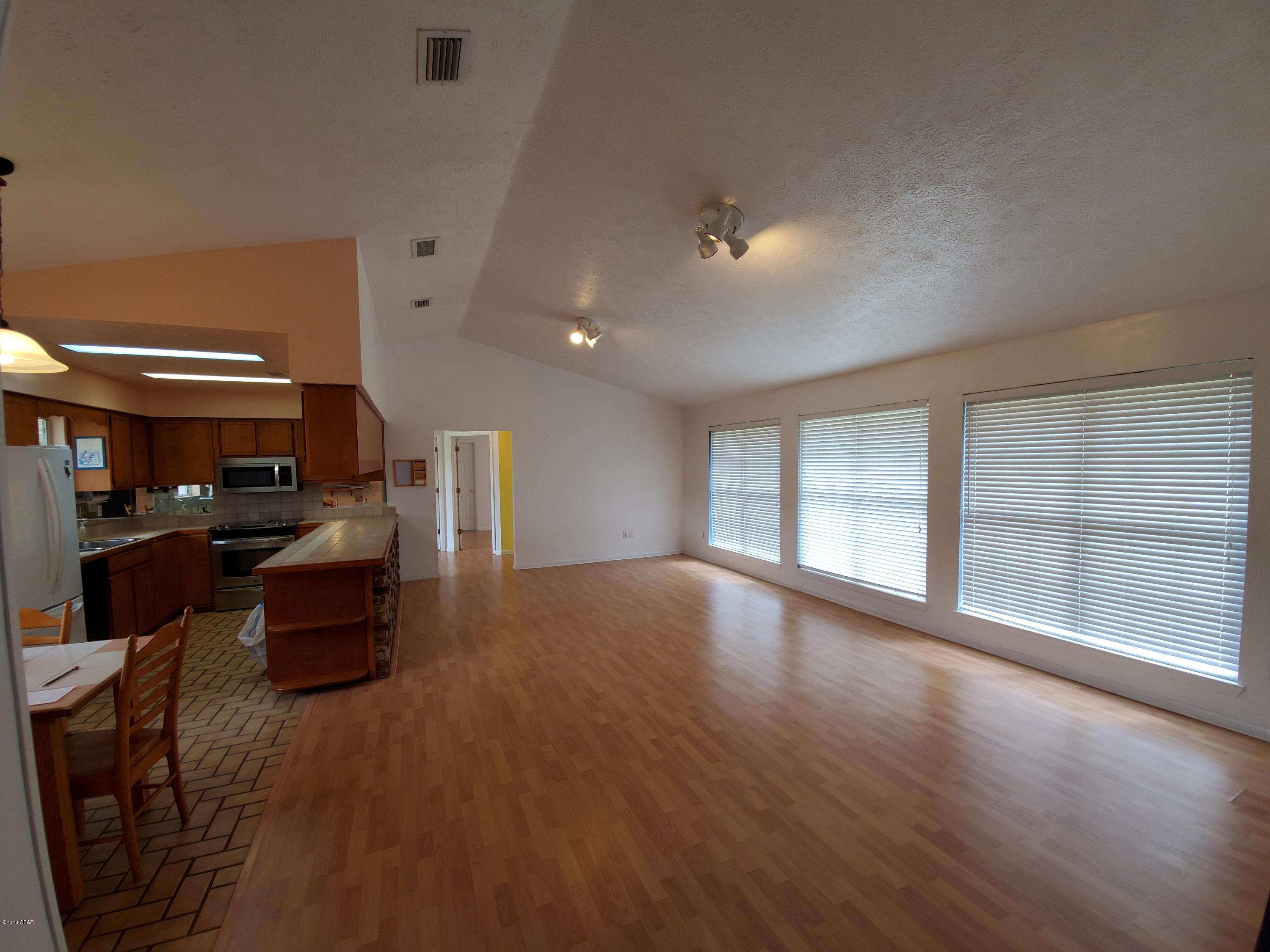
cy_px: 476
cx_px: 635
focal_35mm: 13
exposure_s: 1/60
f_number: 2.2
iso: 80
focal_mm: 1.8
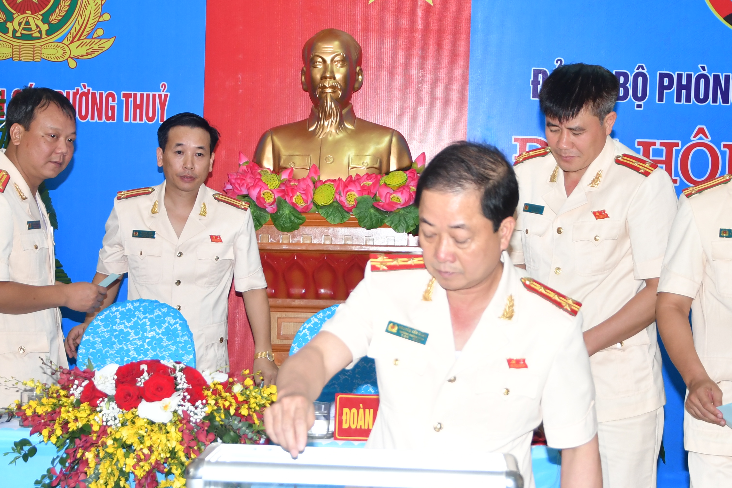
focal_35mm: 83
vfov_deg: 16.4
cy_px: 344
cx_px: 422
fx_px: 1688
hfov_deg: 24.4
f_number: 4.5
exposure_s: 1/200
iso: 500
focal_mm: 30
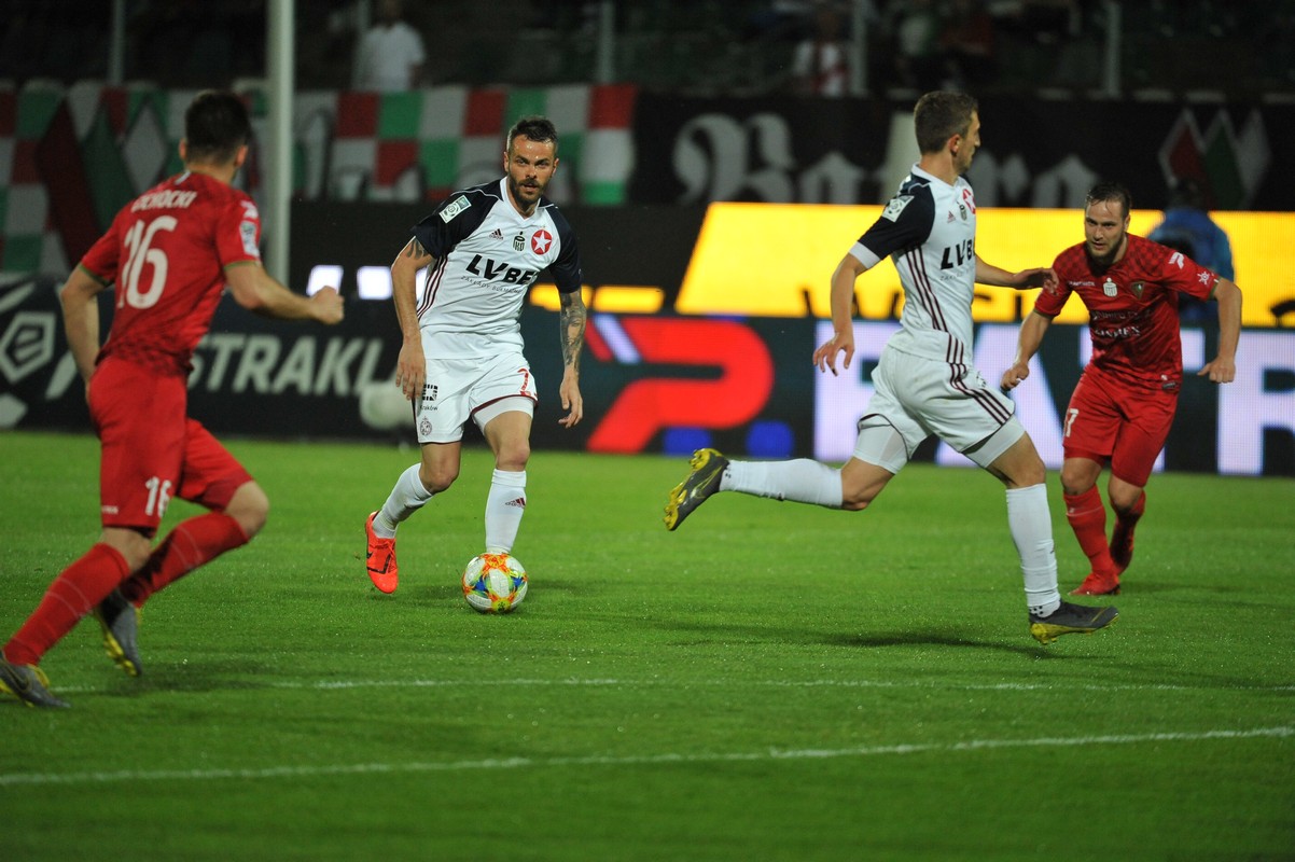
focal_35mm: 400
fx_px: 14380
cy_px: 431
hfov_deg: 5.2
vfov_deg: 3.4
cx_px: 648
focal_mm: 400
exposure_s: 1/1000
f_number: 4
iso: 3200
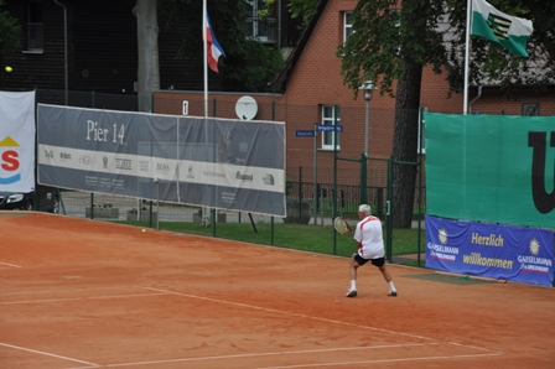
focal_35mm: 158
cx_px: 278
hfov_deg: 13.0
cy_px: 184
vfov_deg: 8.7
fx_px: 2426
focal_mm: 105
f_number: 9
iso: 200
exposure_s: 1/320
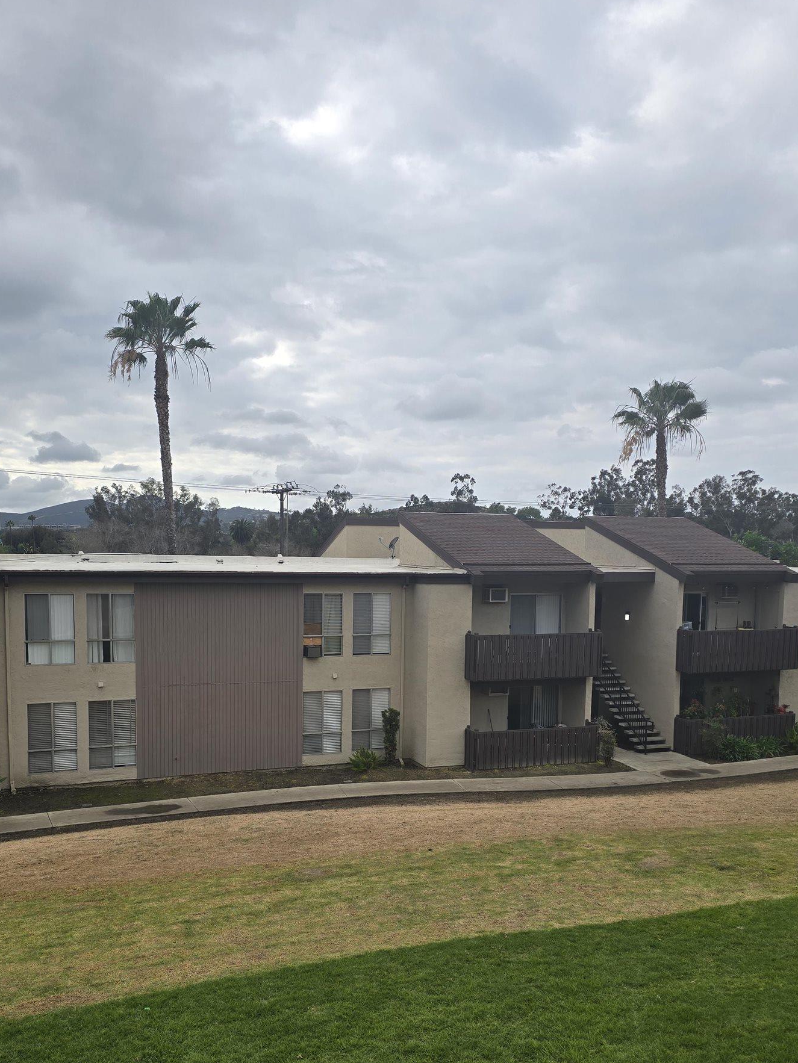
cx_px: 369
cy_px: 628
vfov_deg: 59.6
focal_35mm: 30
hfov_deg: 46.8
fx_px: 922
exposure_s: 1/467
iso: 12
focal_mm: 6.3
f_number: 1.7
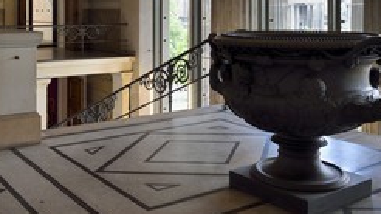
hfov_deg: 46.4
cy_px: 5
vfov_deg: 26.3
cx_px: 116
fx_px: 434
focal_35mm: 43
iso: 400
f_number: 5.6
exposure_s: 1/60
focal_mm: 24
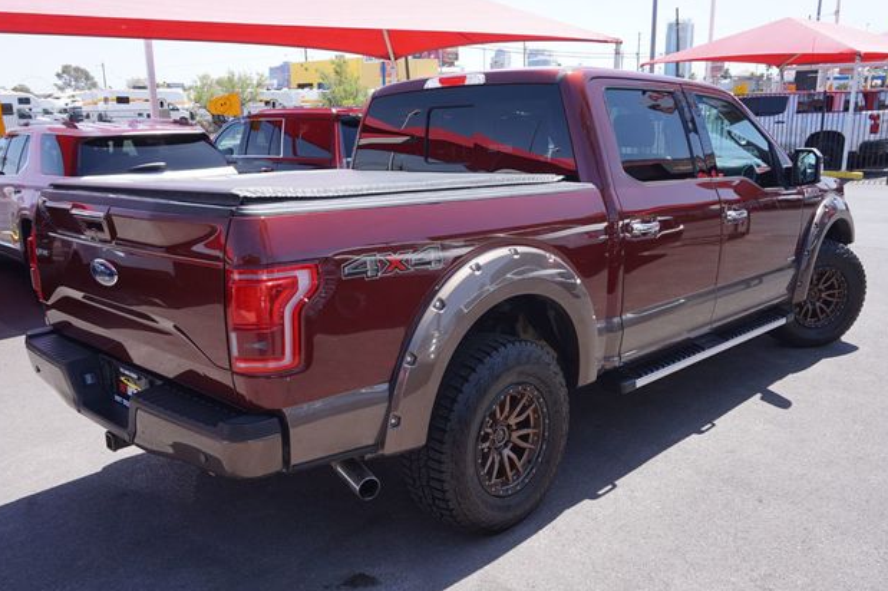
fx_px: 764
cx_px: 443
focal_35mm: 31
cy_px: 300
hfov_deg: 60.3
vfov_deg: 42.3
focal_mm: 20
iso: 100
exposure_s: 1/100
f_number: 8
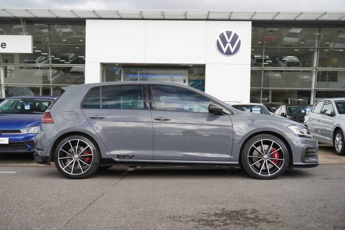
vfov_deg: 33.0
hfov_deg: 47.9
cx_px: 172
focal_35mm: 40
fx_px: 388
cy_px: 115
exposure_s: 1/100
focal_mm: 27
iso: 100
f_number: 5.6
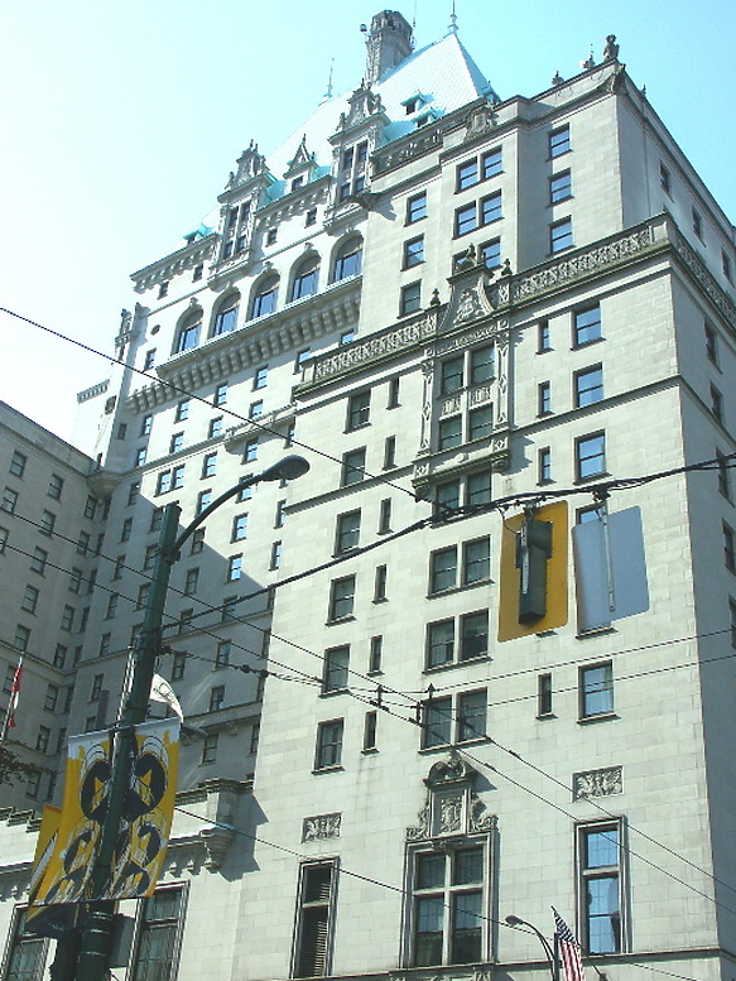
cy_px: 534
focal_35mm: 44
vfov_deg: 42.9
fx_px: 1247
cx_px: 391
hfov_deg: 32.9
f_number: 7.1
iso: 100
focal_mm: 9.77
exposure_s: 1/400
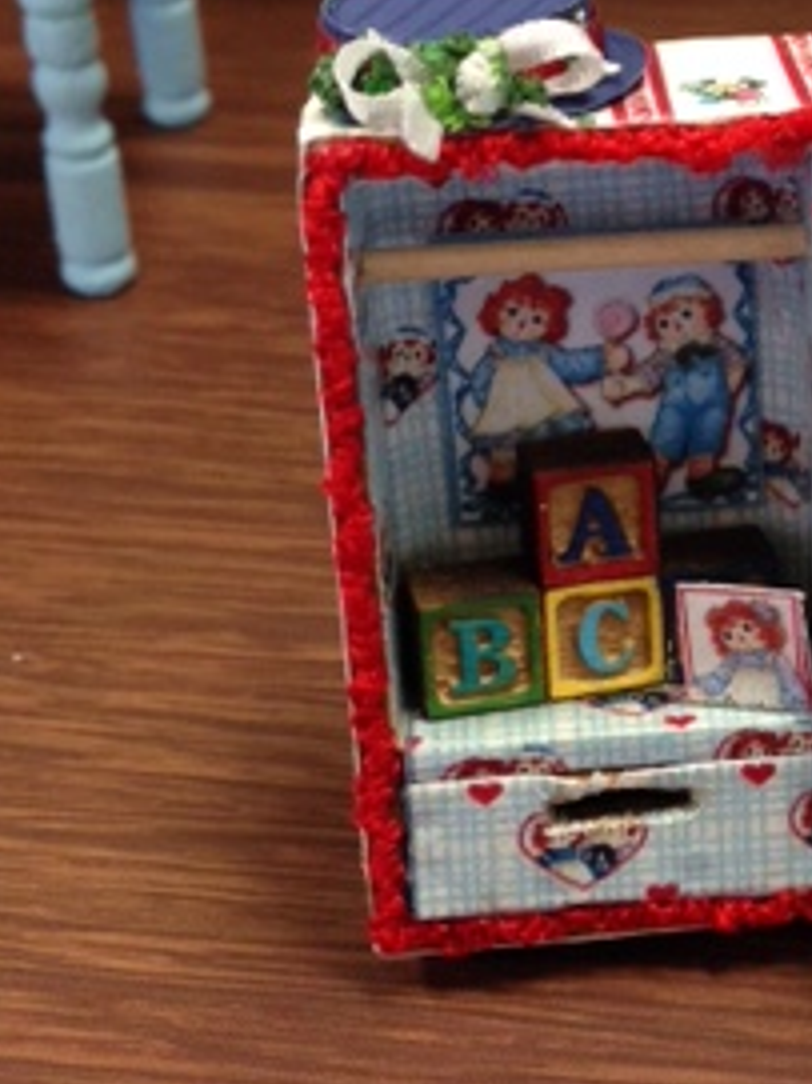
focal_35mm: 78
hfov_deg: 18.2
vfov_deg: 24.8
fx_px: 2441
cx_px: 892
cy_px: 276
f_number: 2.4
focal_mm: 4.12
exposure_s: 1/20
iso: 160
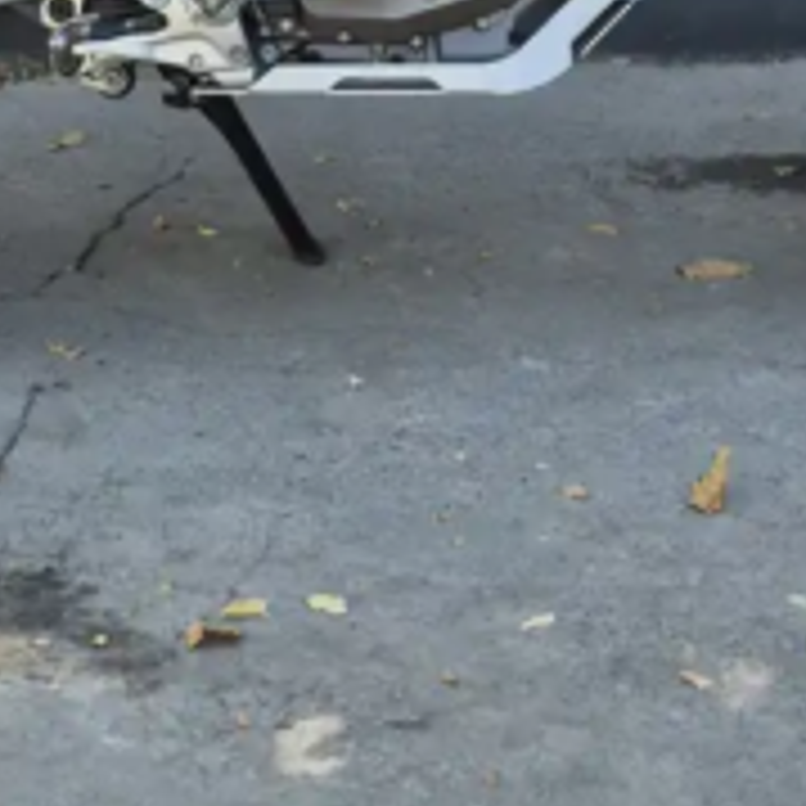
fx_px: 2397
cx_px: 342
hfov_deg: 19.1
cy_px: -194
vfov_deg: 18.0
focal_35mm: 91
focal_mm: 5.4
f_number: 1.8
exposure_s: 1/180
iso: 25
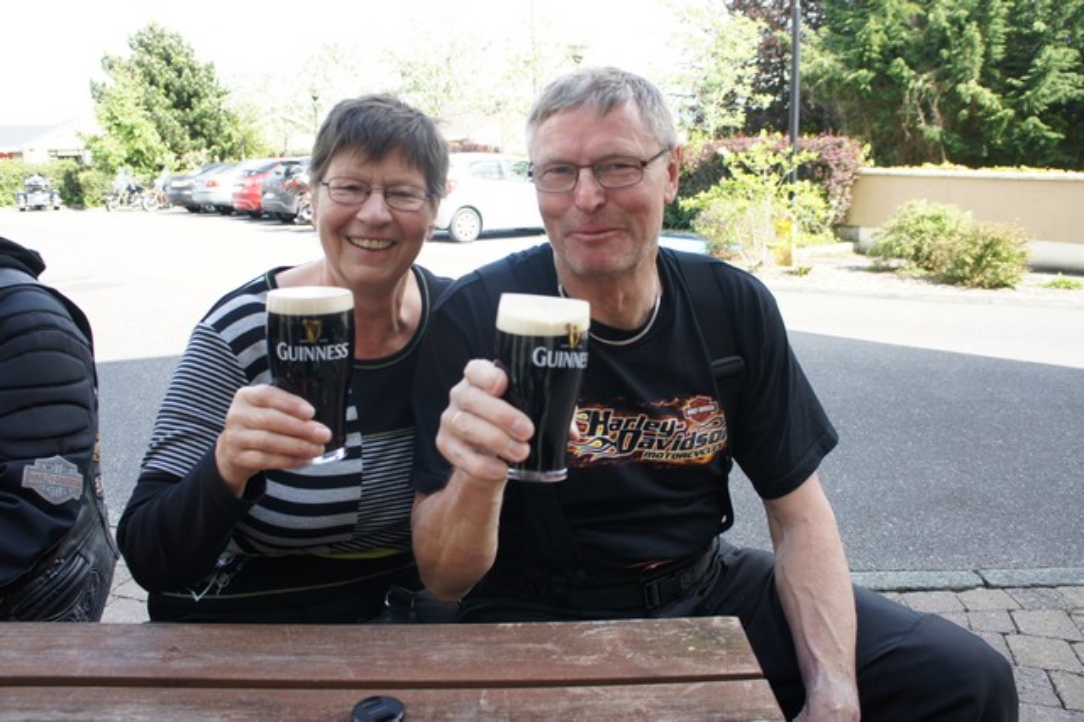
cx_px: 542
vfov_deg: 47.9
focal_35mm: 27
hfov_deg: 67.4
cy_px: 361
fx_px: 813
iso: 200
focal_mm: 18
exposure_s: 1/160
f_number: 4.5
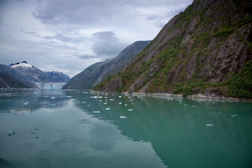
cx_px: 126
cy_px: 84
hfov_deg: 73.7
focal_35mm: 24
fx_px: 168
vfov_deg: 53.2
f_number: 7.1
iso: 100
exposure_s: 1/200
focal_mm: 24
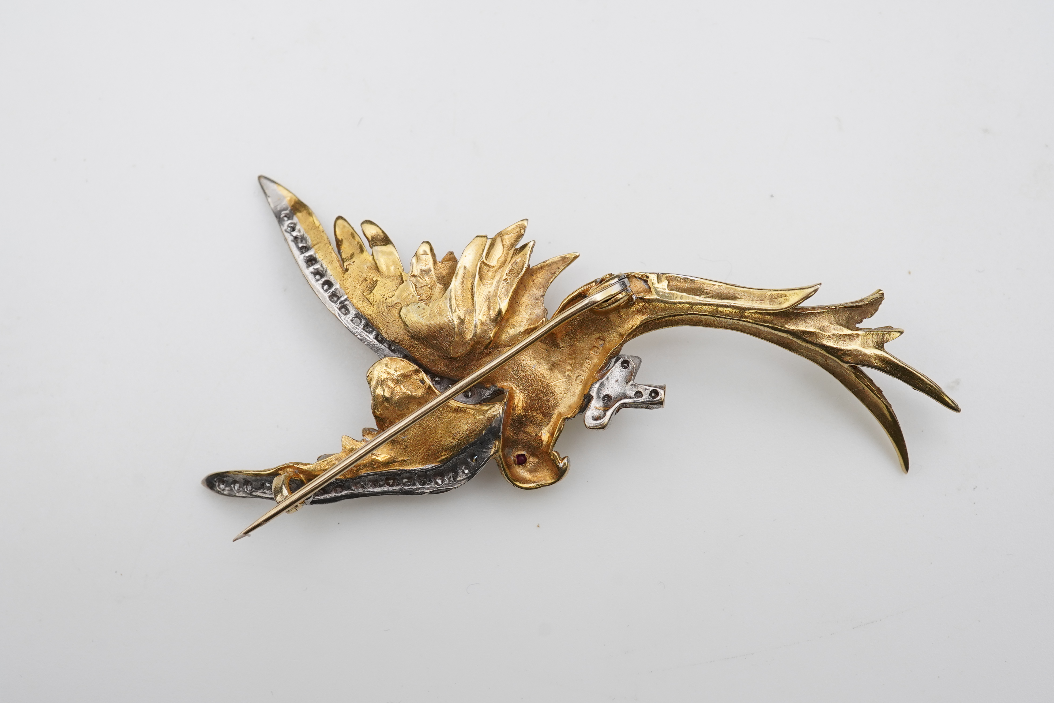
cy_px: 352
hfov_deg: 43.6
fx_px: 1317
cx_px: 527
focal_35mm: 45
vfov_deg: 29.9
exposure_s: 1/125
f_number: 16
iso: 400
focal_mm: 30
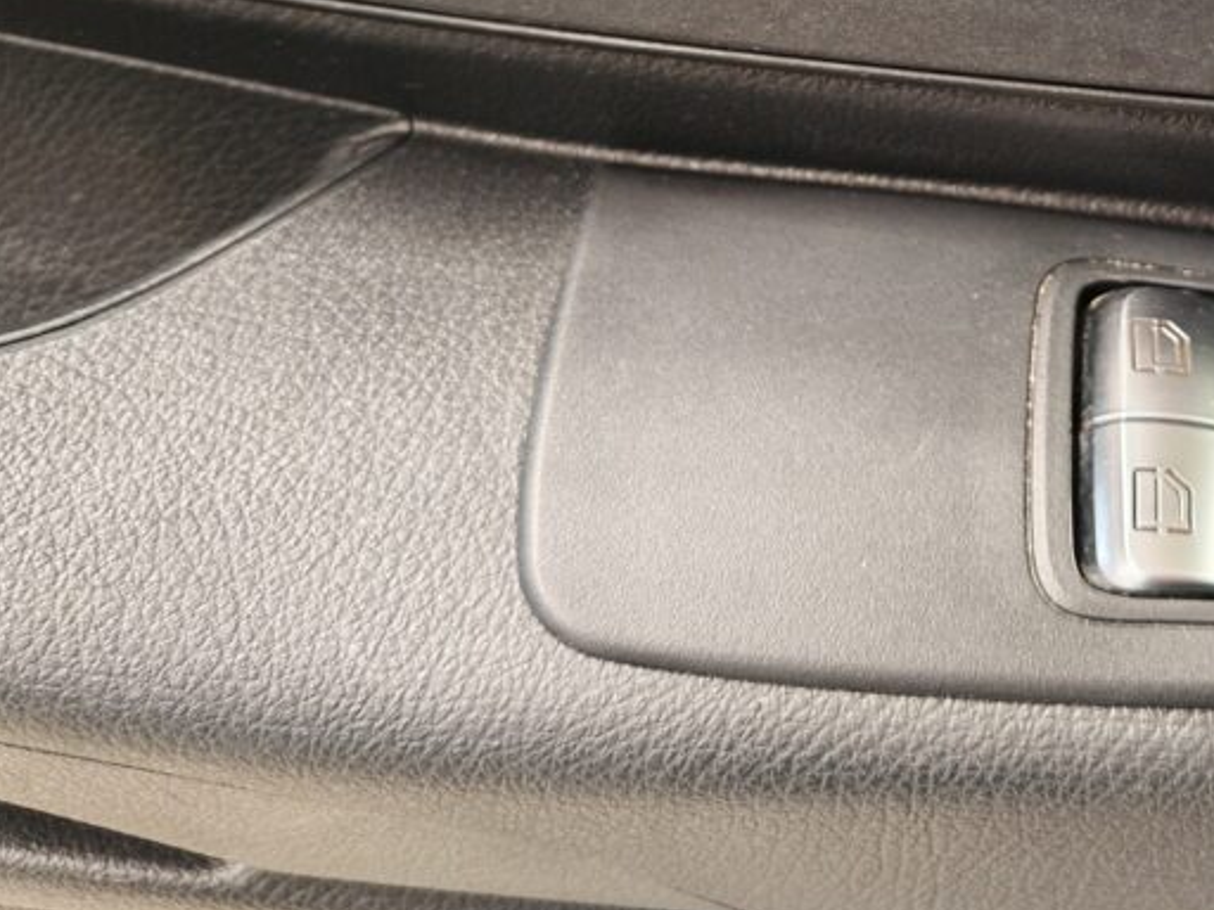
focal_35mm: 46
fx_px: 1613
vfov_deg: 29.6
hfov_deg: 39.6
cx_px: 975
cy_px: 17
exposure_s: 1/33
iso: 400
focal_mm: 5.4
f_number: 1.6
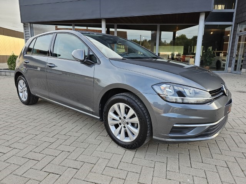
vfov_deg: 58.9
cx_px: 123
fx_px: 163
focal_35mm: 23
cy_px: 92
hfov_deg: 73.9
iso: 160
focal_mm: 6.3
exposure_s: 1/359
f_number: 1.7
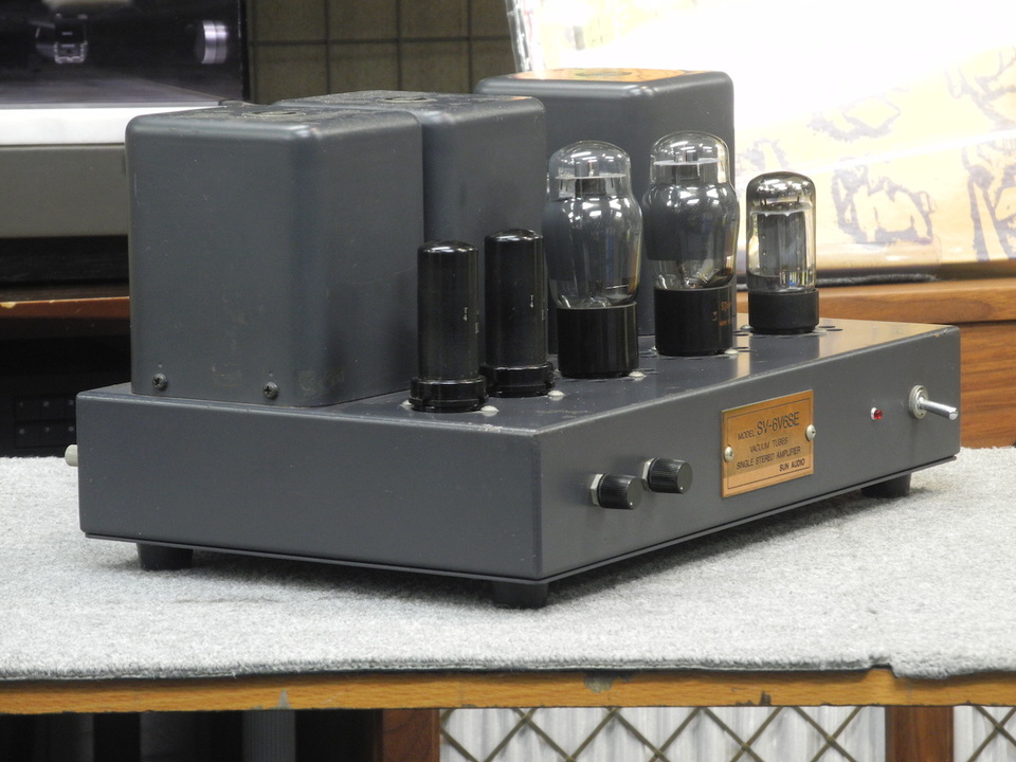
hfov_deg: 12.9
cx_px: 508
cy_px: 381
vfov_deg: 9.7
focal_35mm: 153
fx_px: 4491
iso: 400
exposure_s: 1/12.1
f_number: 5
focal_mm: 32.6
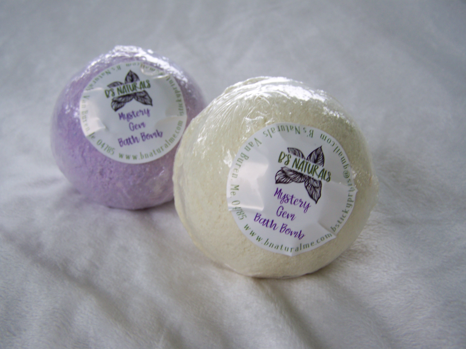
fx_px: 512
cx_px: 233
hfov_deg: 49.0
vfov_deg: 37.7
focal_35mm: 38
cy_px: 174
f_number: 2.8
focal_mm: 6.3
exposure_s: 1/60
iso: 64
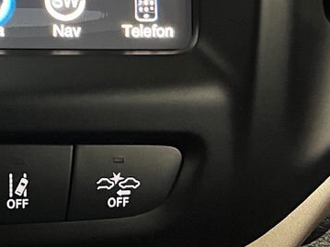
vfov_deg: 15.3
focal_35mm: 87
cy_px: -156
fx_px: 829
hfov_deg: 20.5
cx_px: -102
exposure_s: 1/42
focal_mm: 5.7
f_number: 1.5
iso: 500
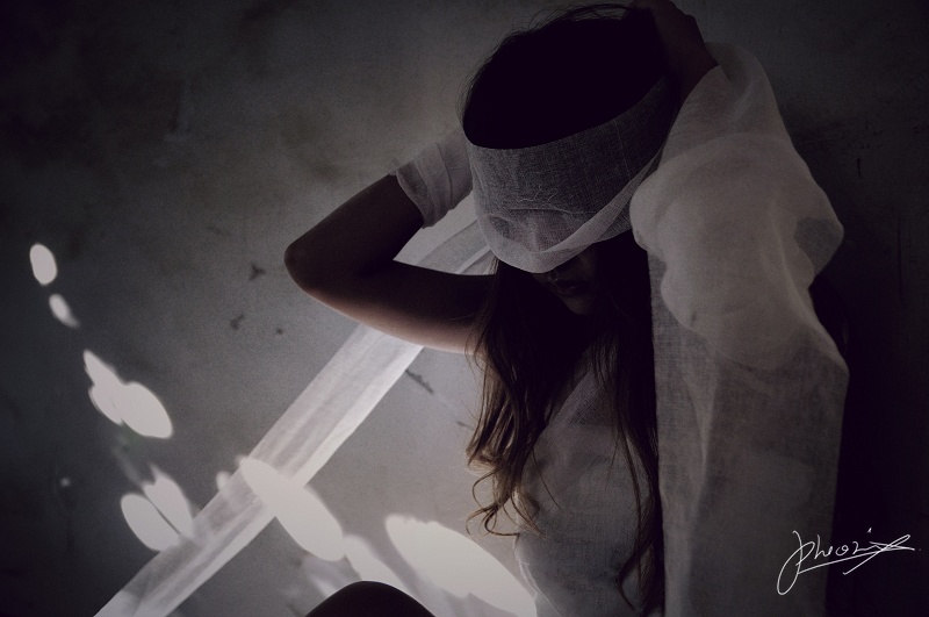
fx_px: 1121
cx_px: 464
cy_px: 308
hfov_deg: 45.0
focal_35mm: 44
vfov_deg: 30.8
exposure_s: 1/80
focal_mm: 29
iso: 1250
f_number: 3.2
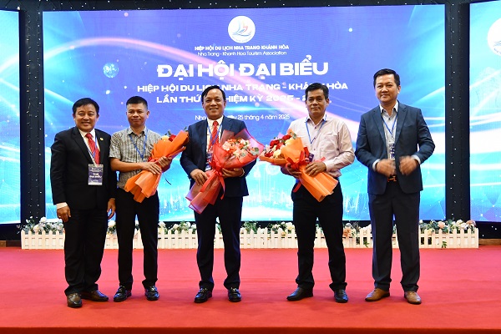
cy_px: 167
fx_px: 626
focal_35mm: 45
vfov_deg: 29.9
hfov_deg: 43.6
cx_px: 250
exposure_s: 1/50
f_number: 9
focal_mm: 30
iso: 2500
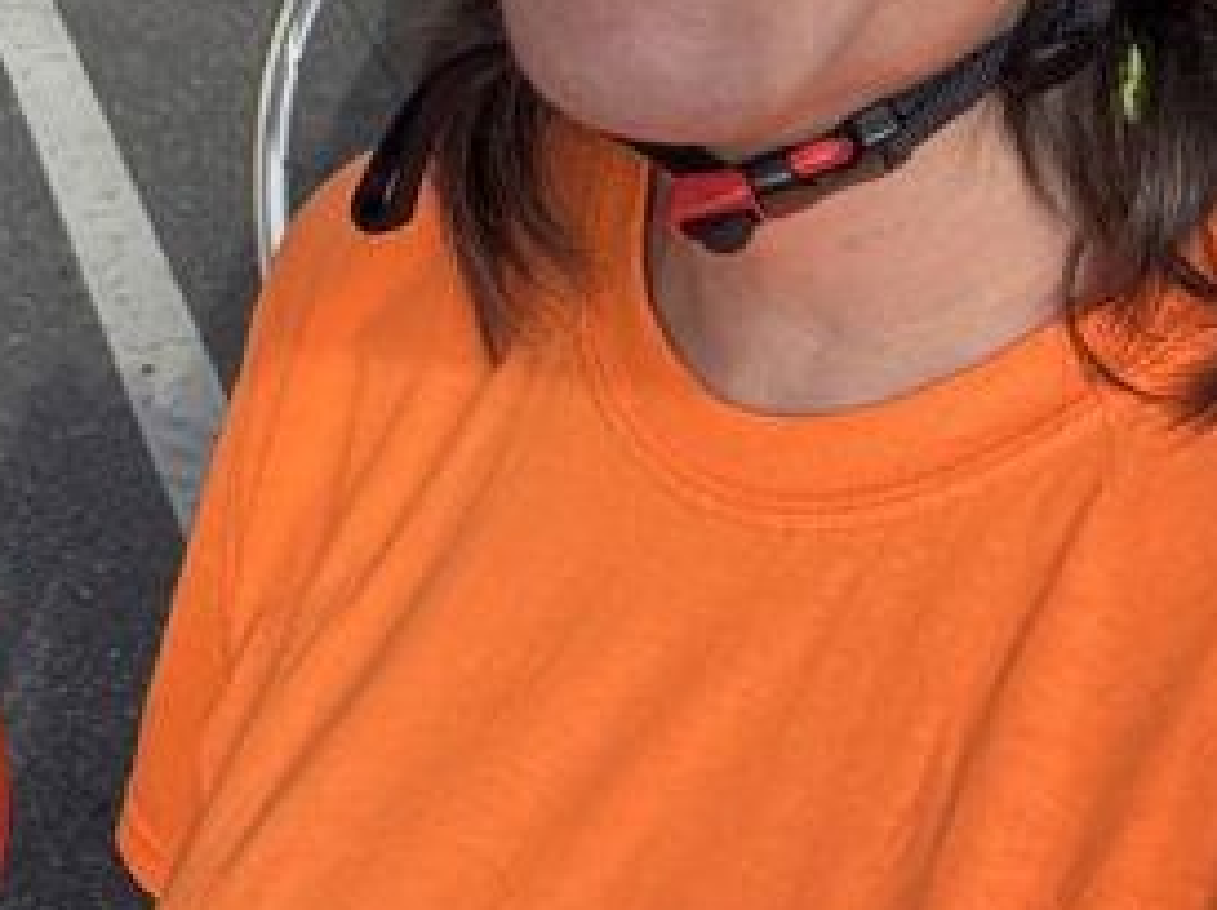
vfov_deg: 18.4
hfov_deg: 25.4
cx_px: 167
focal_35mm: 75
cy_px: -244
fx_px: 2634
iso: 25
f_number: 1.9
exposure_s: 1/931
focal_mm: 2.69
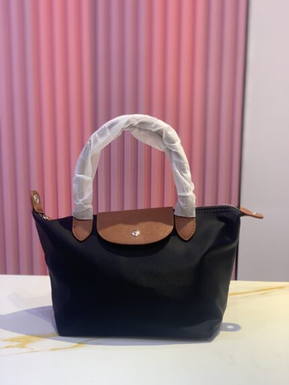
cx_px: 144
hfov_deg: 28.0
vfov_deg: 36.8
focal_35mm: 52
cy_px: 192
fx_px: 579
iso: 100
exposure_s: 1/100
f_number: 2.4
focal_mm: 6
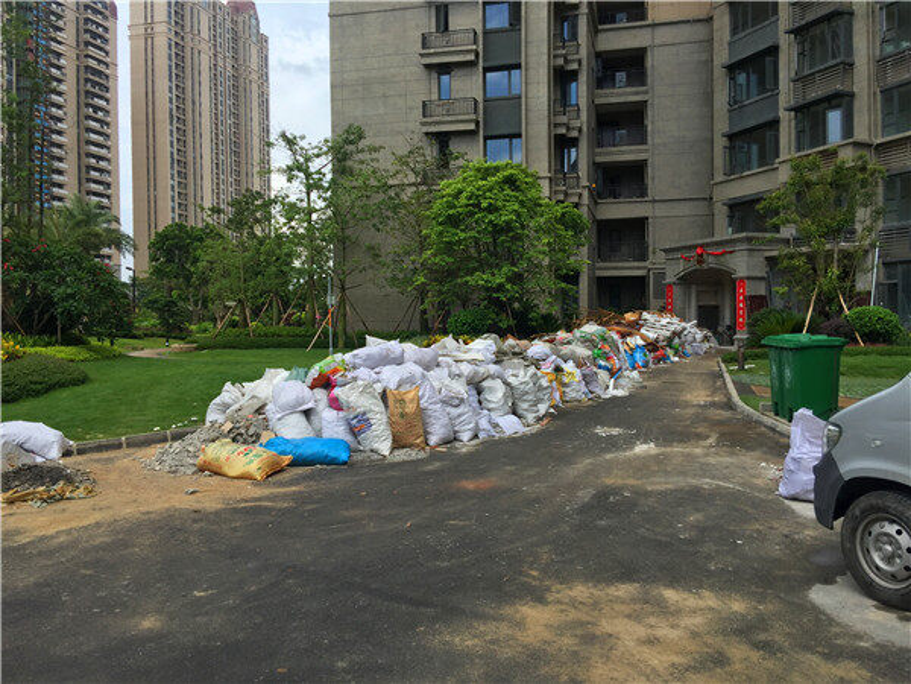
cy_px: 342
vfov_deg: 48.2
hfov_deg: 61.7
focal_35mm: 29
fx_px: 763
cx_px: 456
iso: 32
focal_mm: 4.15
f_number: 2.2
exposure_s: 1/1236
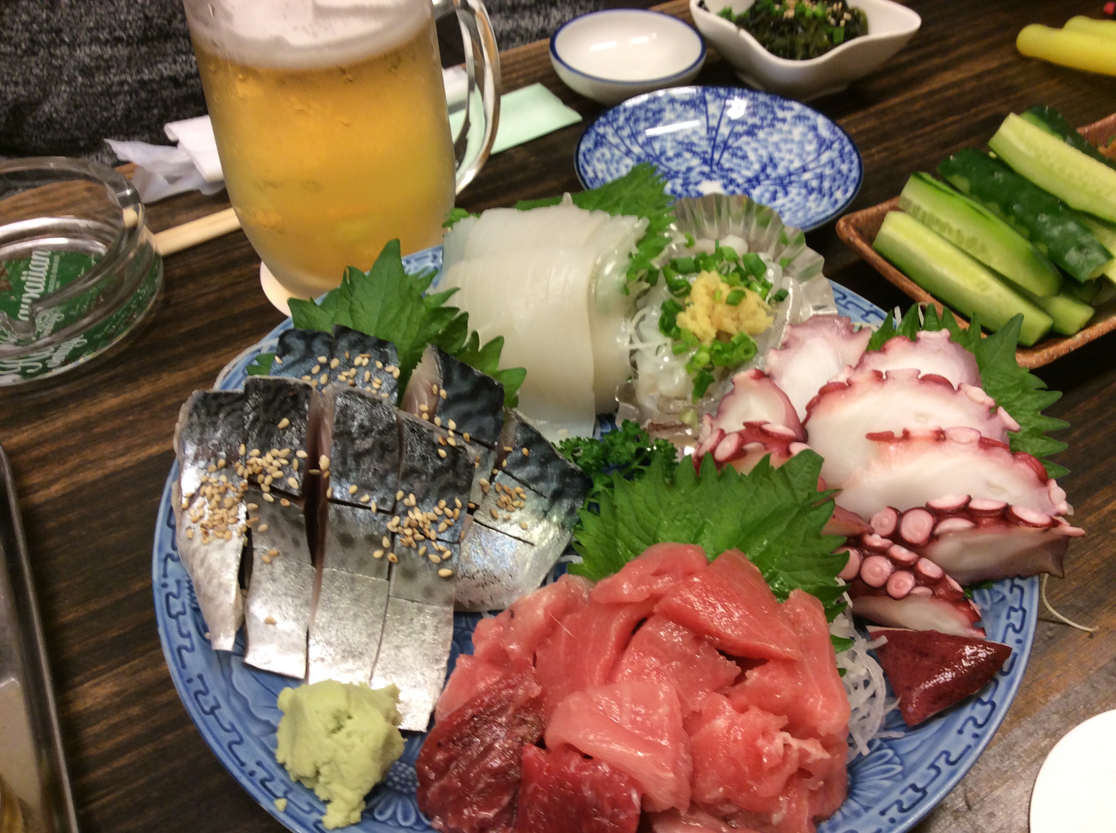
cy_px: 416
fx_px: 1030
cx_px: 558
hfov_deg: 56.9
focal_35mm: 32
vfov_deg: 44.1
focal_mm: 3.3
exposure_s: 1/24
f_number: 2.4
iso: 50
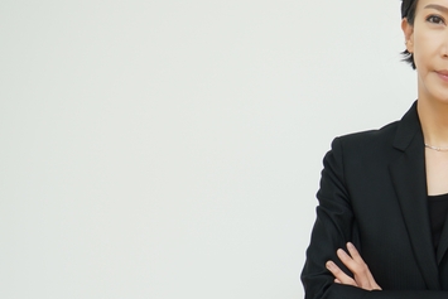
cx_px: 439
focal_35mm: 74
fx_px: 921
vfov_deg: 18.4
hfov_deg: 26.0
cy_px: 171
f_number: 4.5
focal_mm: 25
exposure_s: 1/50
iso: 100
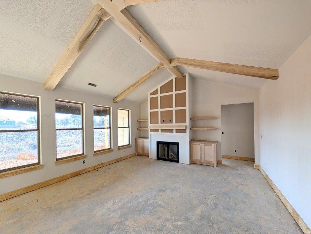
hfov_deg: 106.0
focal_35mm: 13
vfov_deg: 89.9
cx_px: 147
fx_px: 117
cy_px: 126
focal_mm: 2.02
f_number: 1.7
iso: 55
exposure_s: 1/658
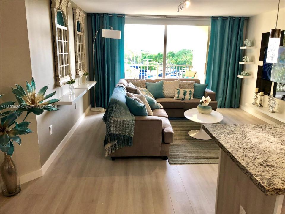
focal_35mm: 28
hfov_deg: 63.4
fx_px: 231
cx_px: 142
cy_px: 107
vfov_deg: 49.7
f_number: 1.8
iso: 25
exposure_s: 1/40
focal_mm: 4
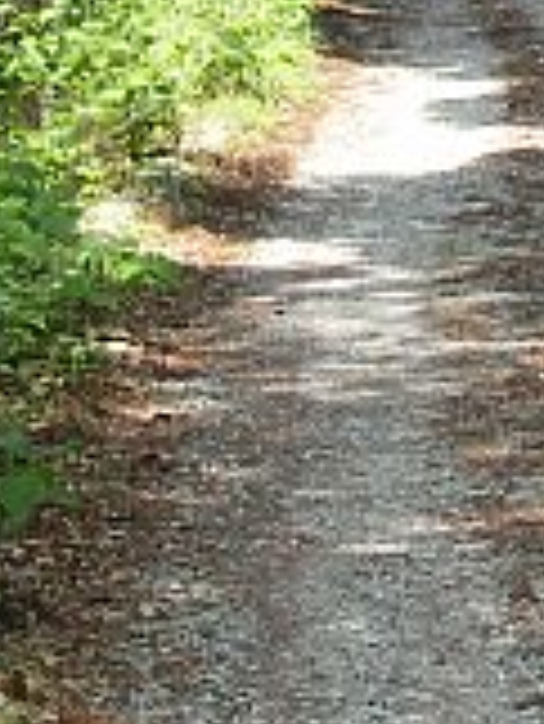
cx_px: 872
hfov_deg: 7.6
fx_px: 3997
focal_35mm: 191
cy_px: -423
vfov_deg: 10.0
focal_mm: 12.5
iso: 50
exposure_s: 1/100
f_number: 3.5
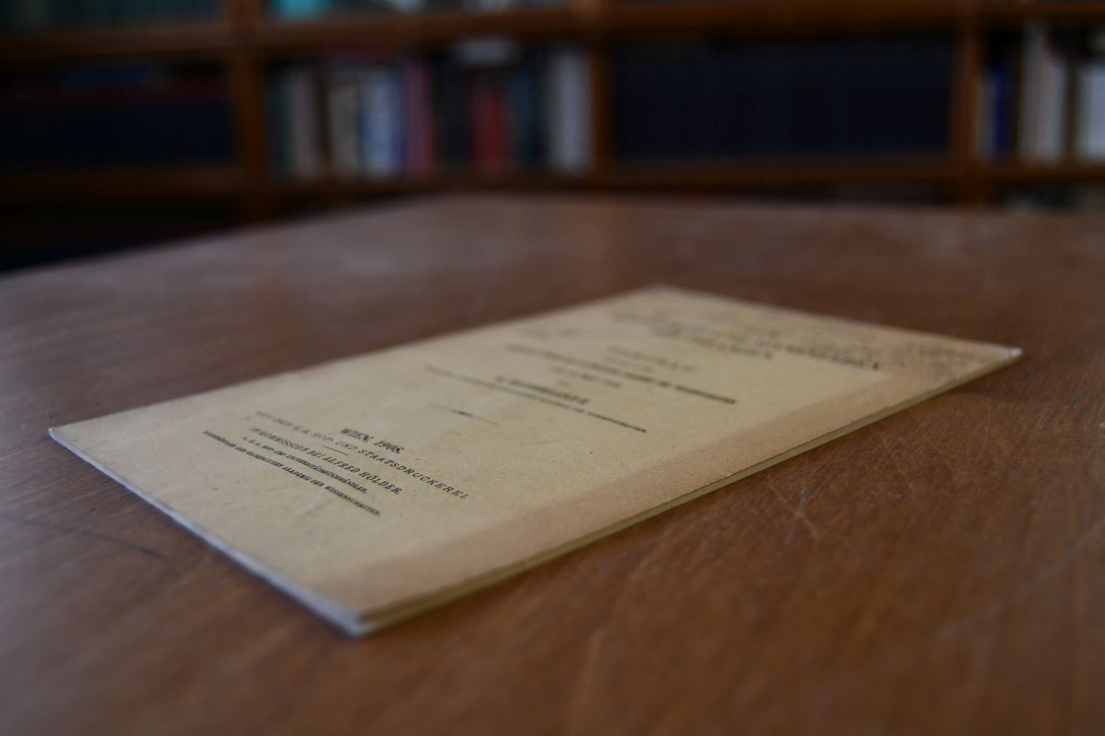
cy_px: 368
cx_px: 552
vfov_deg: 36.9
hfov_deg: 53.1
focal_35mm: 36
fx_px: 1105
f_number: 3.8
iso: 800
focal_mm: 24
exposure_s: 1/250
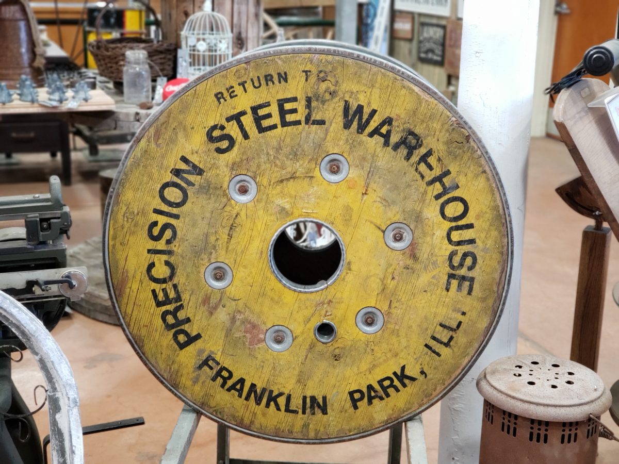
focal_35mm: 52
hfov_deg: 36.8
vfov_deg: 28.0
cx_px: 310
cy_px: 232
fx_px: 930
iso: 200
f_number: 2.4
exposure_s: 1/30
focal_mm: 6
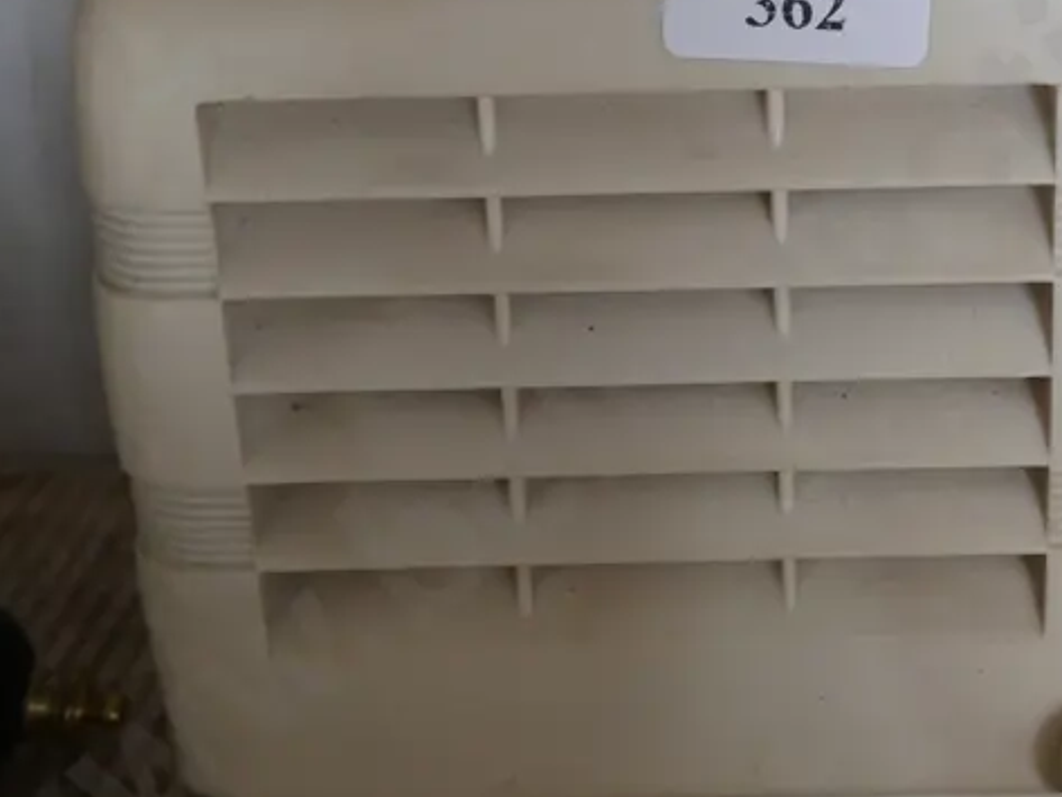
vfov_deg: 22.4
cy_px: 219
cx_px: 880
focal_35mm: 65
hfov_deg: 29.0
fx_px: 1995
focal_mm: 15
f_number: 3.6
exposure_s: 1/60
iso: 800
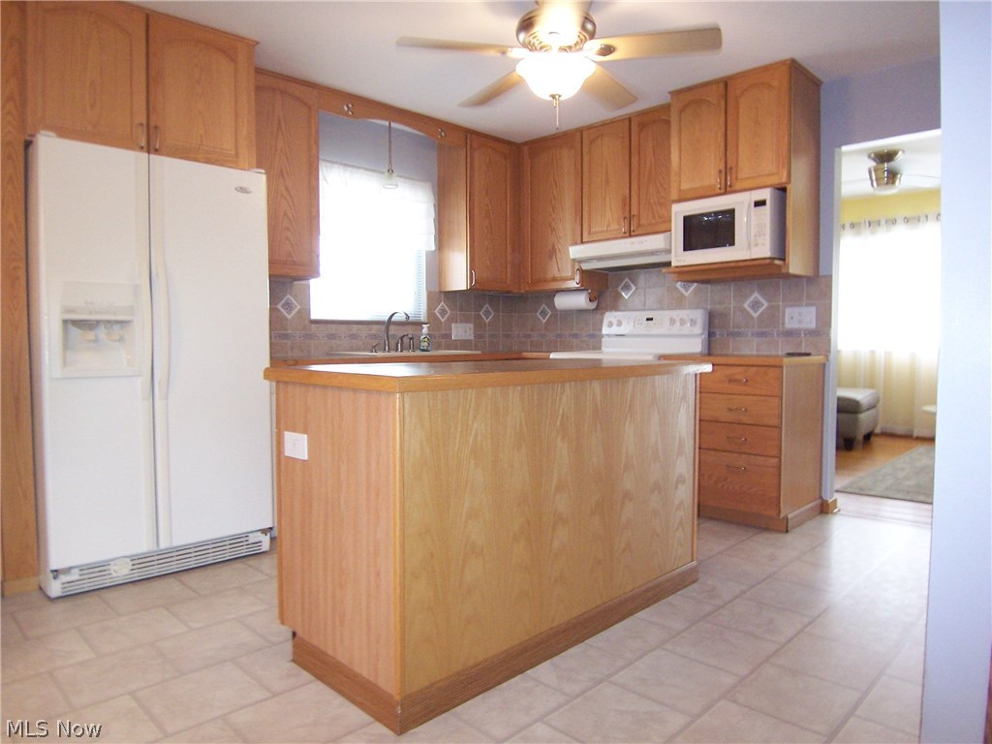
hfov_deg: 73.9
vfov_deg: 58.9
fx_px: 659
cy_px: 372
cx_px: 496
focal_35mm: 23
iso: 200
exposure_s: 1/30
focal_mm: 3.8
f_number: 2.8
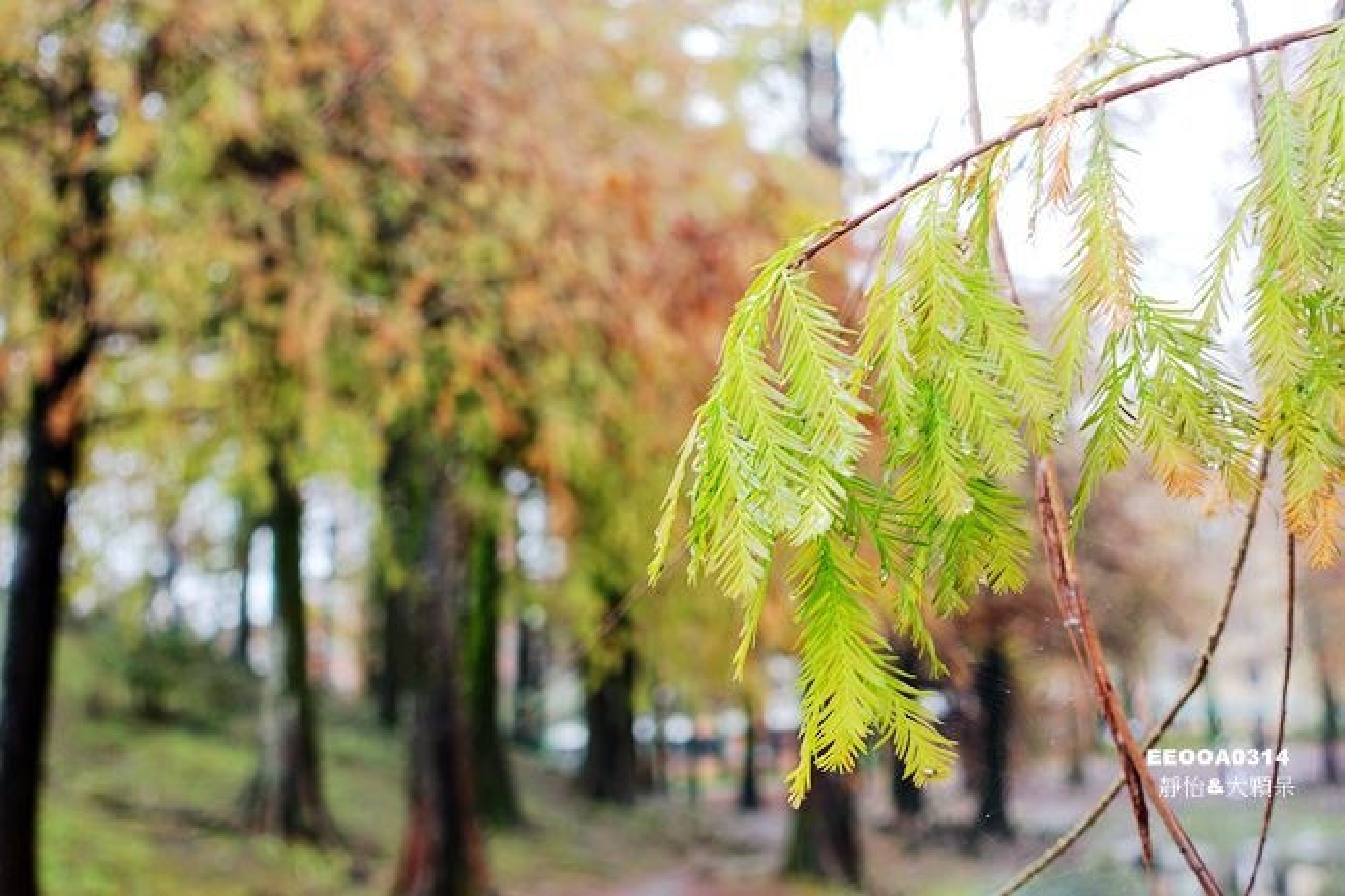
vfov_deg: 29.8
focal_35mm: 45
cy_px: 448
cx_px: 672
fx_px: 1681
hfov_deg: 43.6
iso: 125
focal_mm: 16.39
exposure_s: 1/60
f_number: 2.8
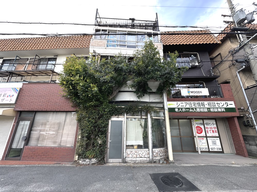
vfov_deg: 85.7
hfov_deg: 102.1
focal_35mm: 14
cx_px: 128
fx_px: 104
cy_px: 96
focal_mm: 2.22
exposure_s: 1/103
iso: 40
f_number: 2.2
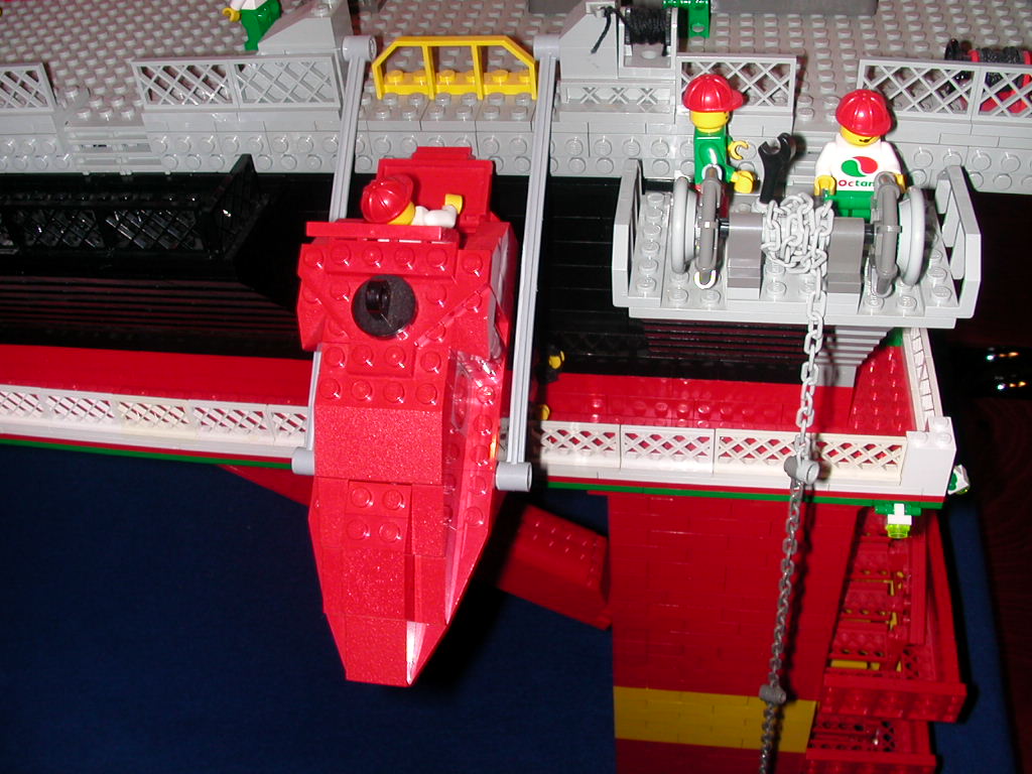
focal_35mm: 37
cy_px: 387
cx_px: 516
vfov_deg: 38.7
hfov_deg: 50.1
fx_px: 1103
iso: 100
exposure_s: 1/59.9
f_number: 4.5
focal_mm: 5.6
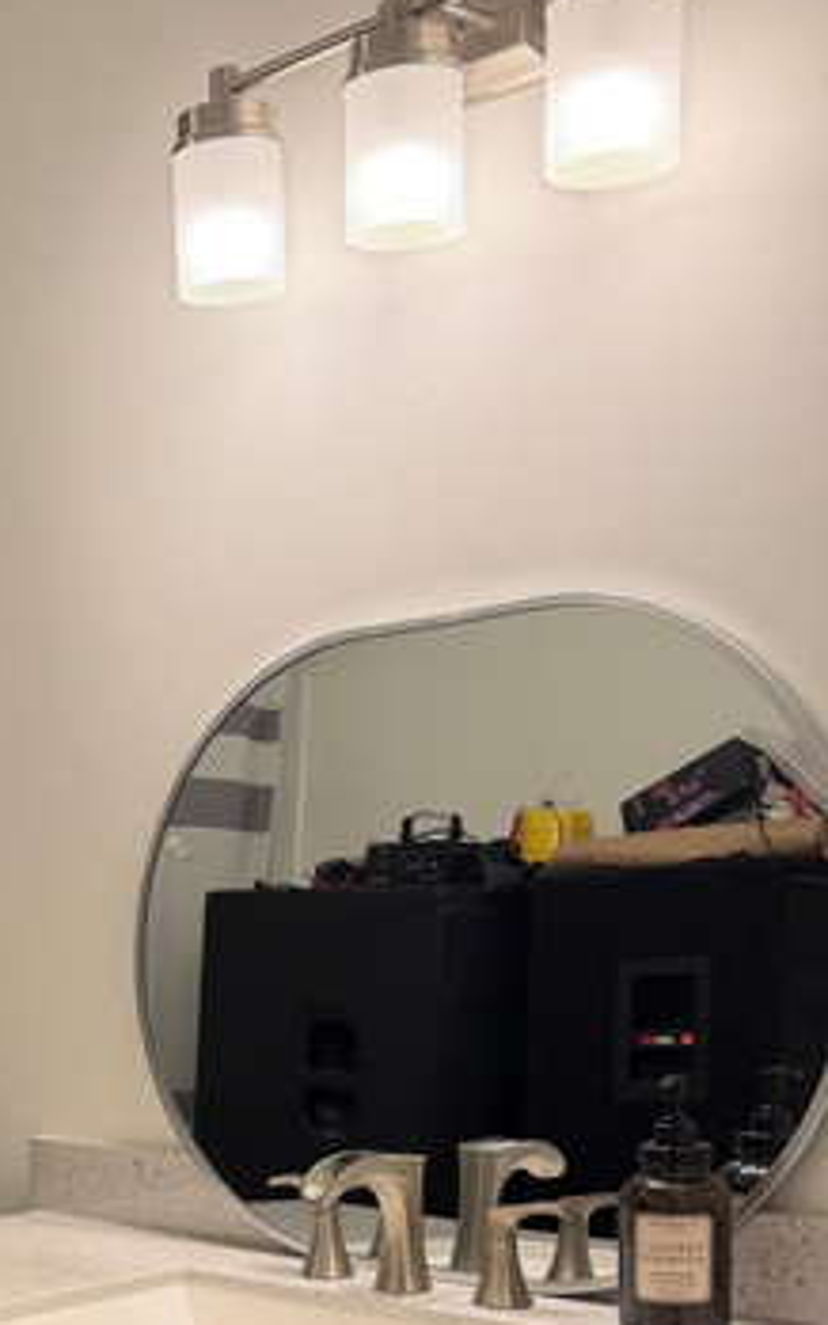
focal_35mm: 56
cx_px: -19
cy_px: 1166
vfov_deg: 34.5
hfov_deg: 22.2
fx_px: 2023
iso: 80
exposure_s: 1/170
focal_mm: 6.76
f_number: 1.78
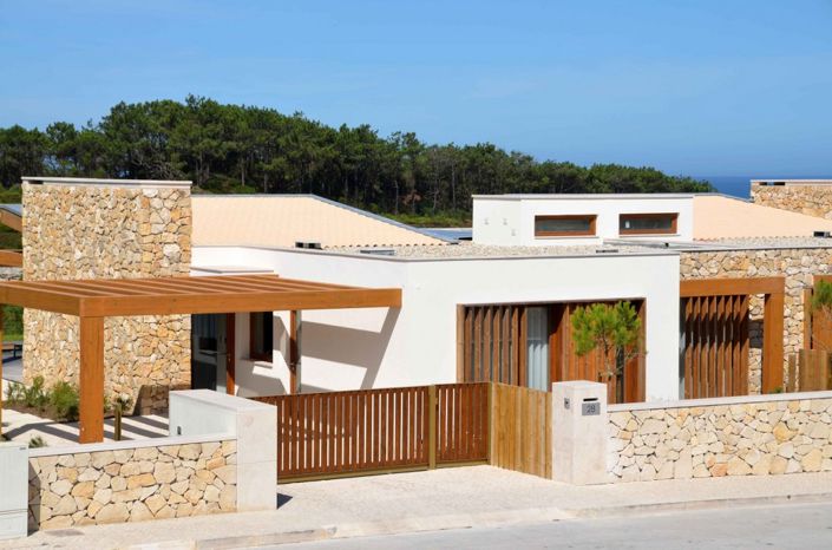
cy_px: 275
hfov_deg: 27.1
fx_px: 1729
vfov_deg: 18.1
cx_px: 416
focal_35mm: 75
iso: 100
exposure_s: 1/320
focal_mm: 50
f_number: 9
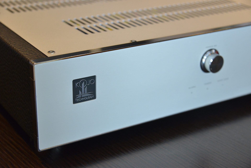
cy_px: 84
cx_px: 126
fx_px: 502
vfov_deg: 18.9
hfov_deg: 28.1
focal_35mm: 72
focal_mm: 72
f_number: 5.6
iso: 3200
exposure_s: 1/100
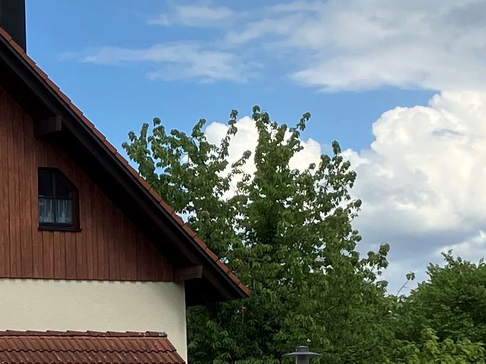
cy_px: 318
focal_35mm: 145
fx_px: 2035
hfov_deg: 13.5
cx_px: 38
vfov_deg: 10.2
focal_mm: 3.99
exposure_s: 1/2208
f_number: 1.8
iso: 32
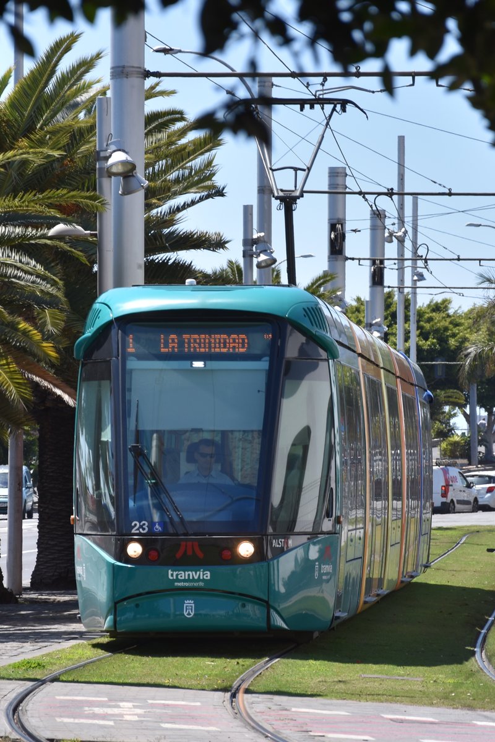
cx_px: 248
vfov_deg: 13.0
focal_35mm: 158
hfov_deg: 8.7
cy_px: 371
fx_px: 3248
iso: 100
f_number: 5.6
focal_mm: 105
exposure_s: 1/320
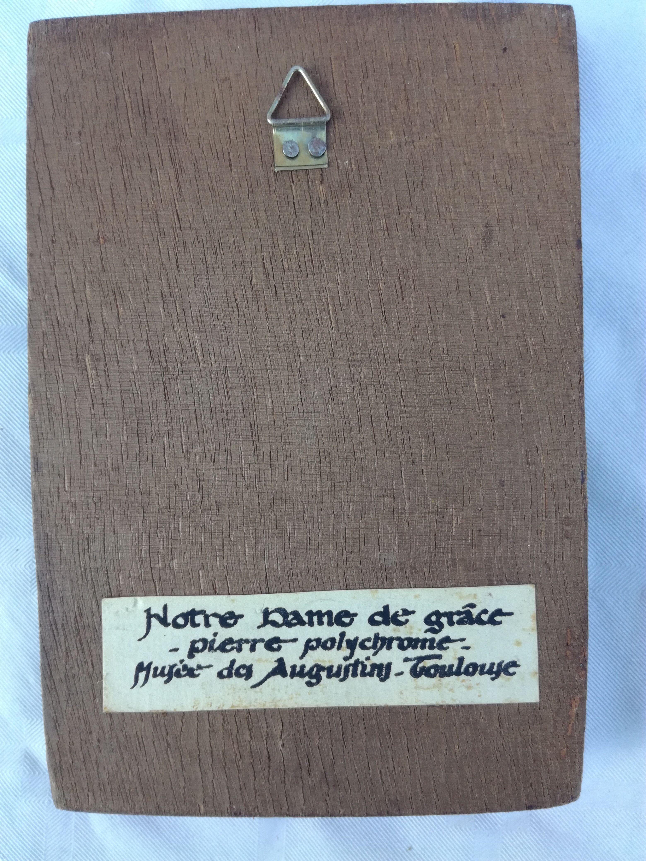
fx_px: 672
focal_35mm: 27
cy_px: 430
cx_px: 323
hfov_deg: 51.4
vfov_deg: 65.3
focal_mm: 3.79
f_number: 2
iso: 50
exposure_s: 1/110
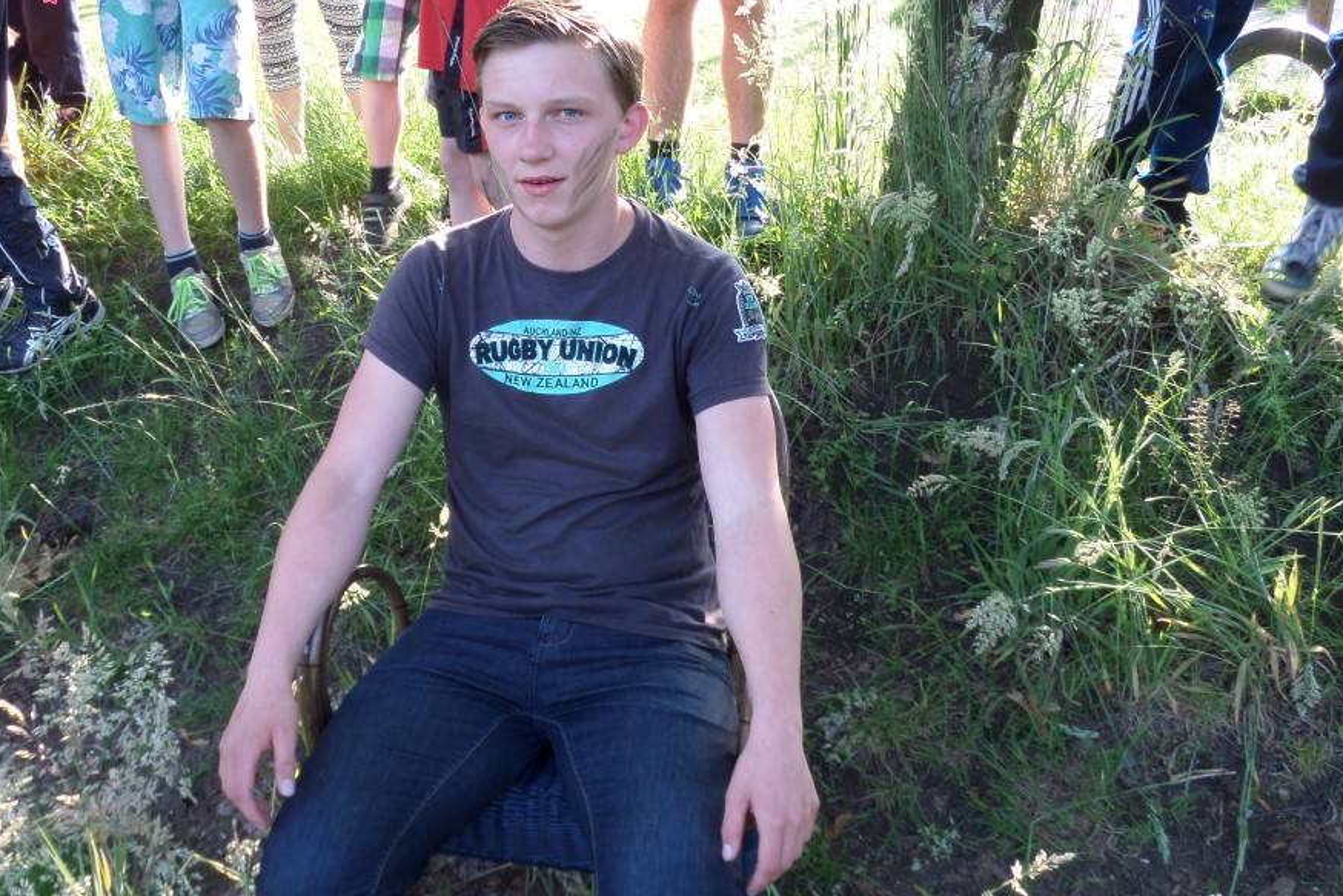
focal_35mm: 39
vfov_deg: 34.2
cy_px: 453
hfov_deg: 49.3
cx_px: 562
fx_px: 1455
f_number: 3.4
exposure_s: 1/45
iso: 80
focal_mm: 5.3
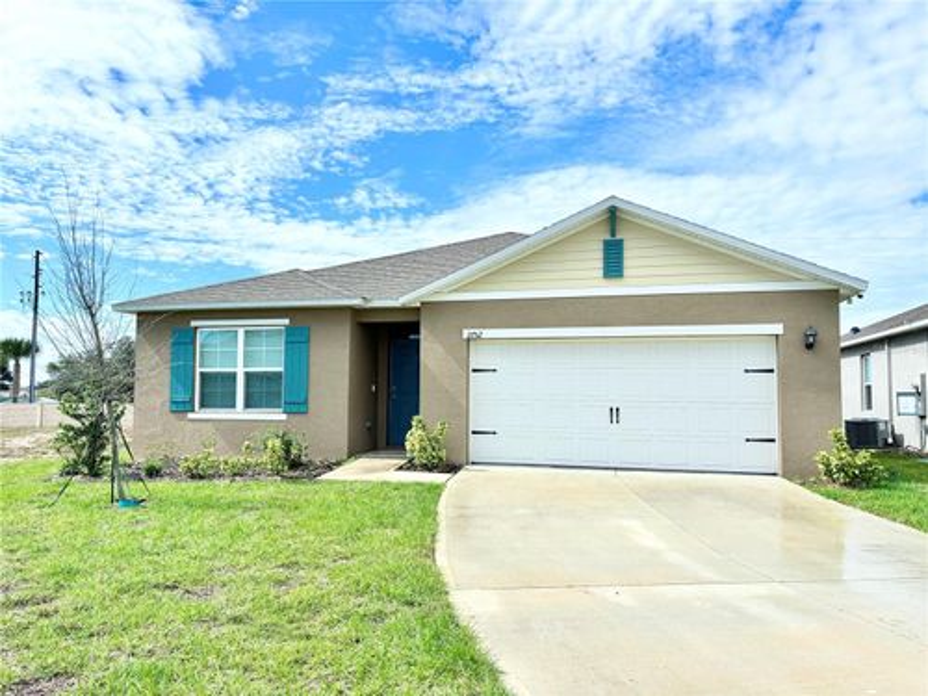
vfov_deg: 53.1
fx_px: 697
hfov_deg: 67.3
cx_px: 464
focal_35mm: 26
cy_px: 348
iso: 50
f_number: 1.6
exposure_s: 1/5348
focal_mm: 5.96
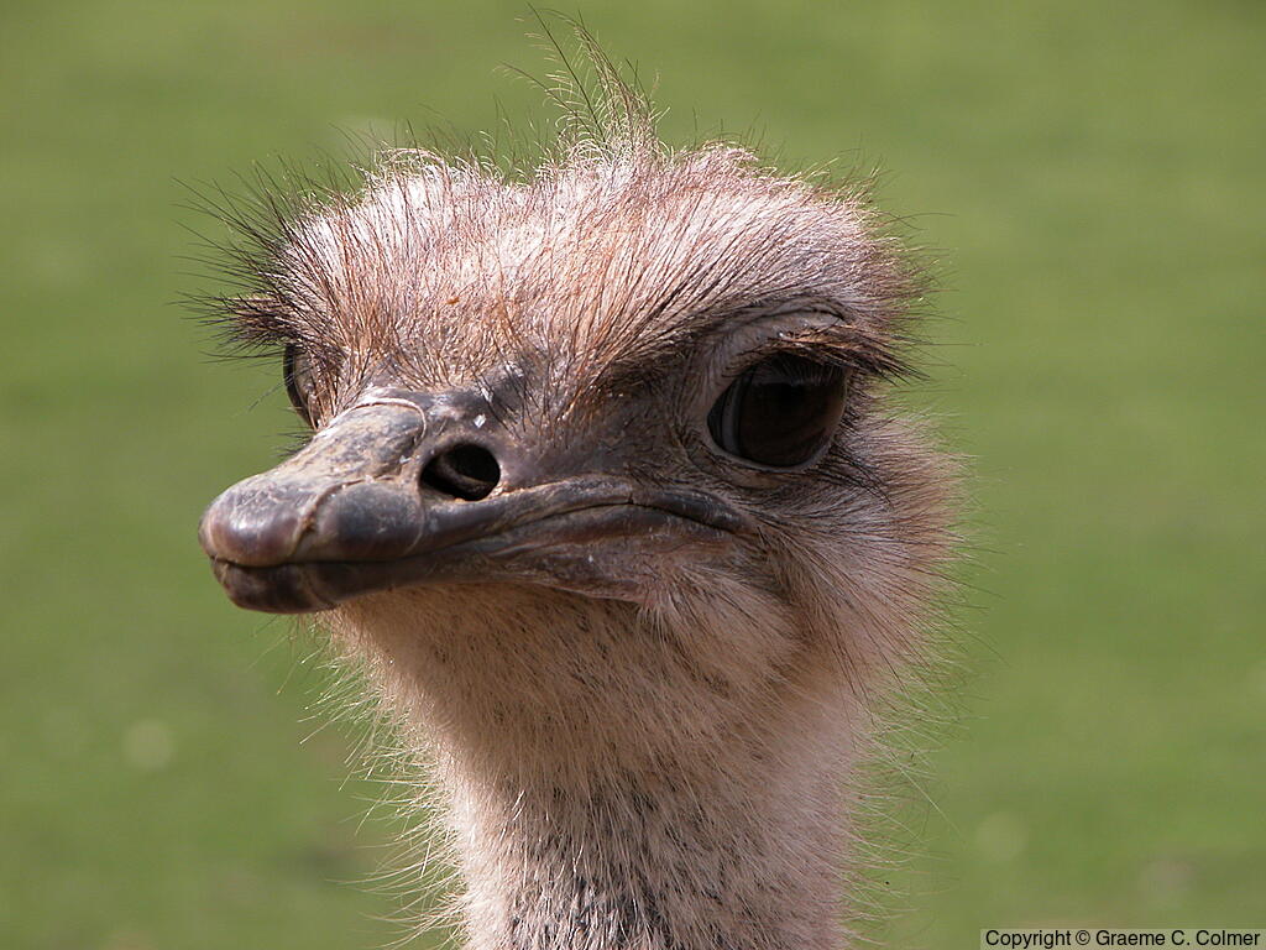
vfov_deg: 5.4
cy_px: 475
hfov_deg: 7.2
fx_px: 10094
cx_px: 633
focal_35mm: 276
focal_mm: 71.2
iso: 100
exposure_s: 1/388
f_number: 5.9
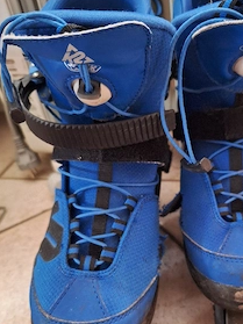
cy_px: 189
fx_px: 309
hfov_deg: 42.1
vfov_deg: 55.1
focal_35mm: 33
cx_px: 171
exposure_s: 1/20
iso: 1000
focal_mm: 5.54
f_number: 1.8
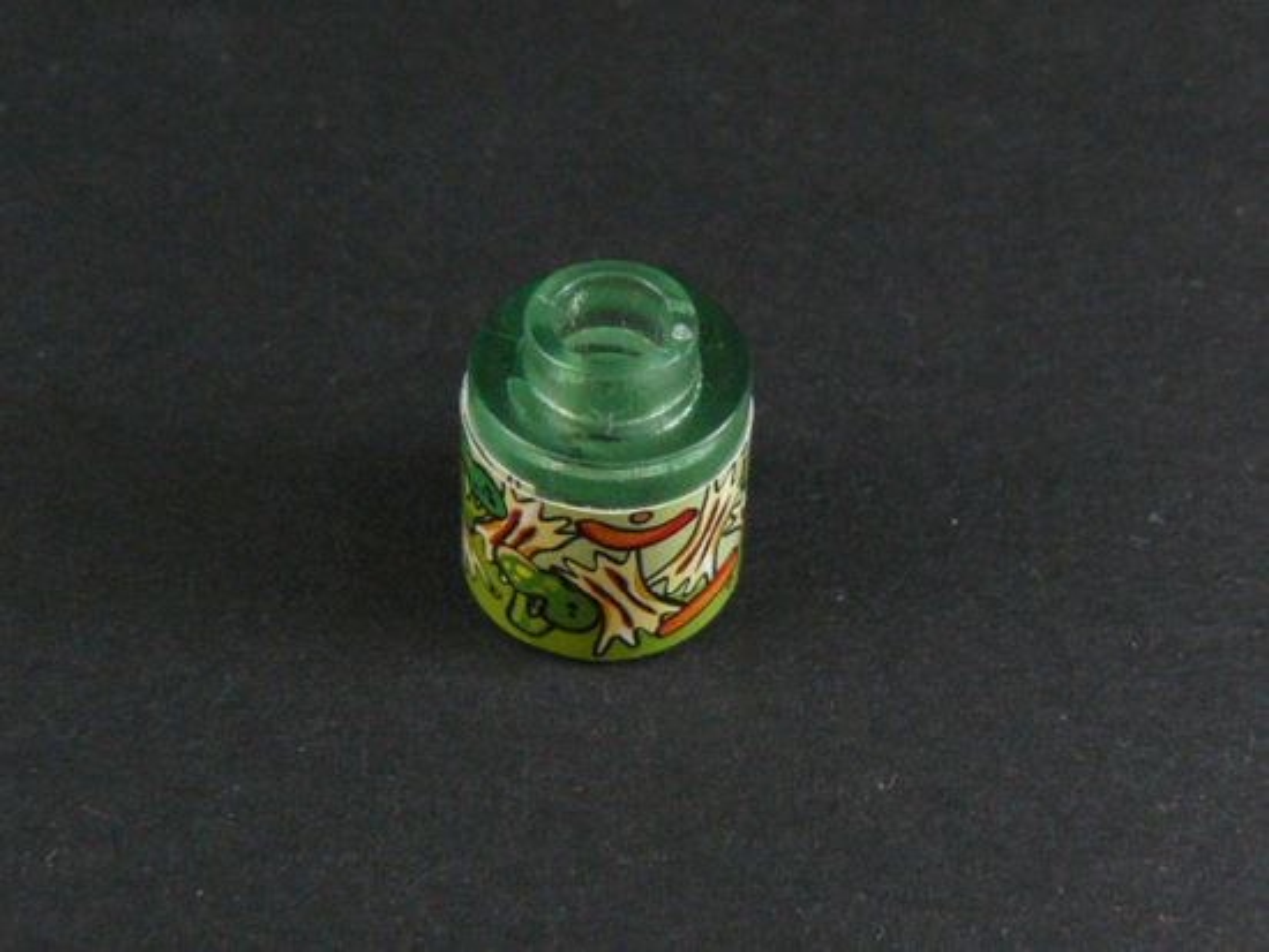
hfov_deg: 33.8
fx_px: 2090
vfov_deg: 25.7
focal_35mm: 57
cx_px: 634
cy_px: 476
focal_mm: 6.4
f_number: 4
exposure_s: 1/30
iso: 400
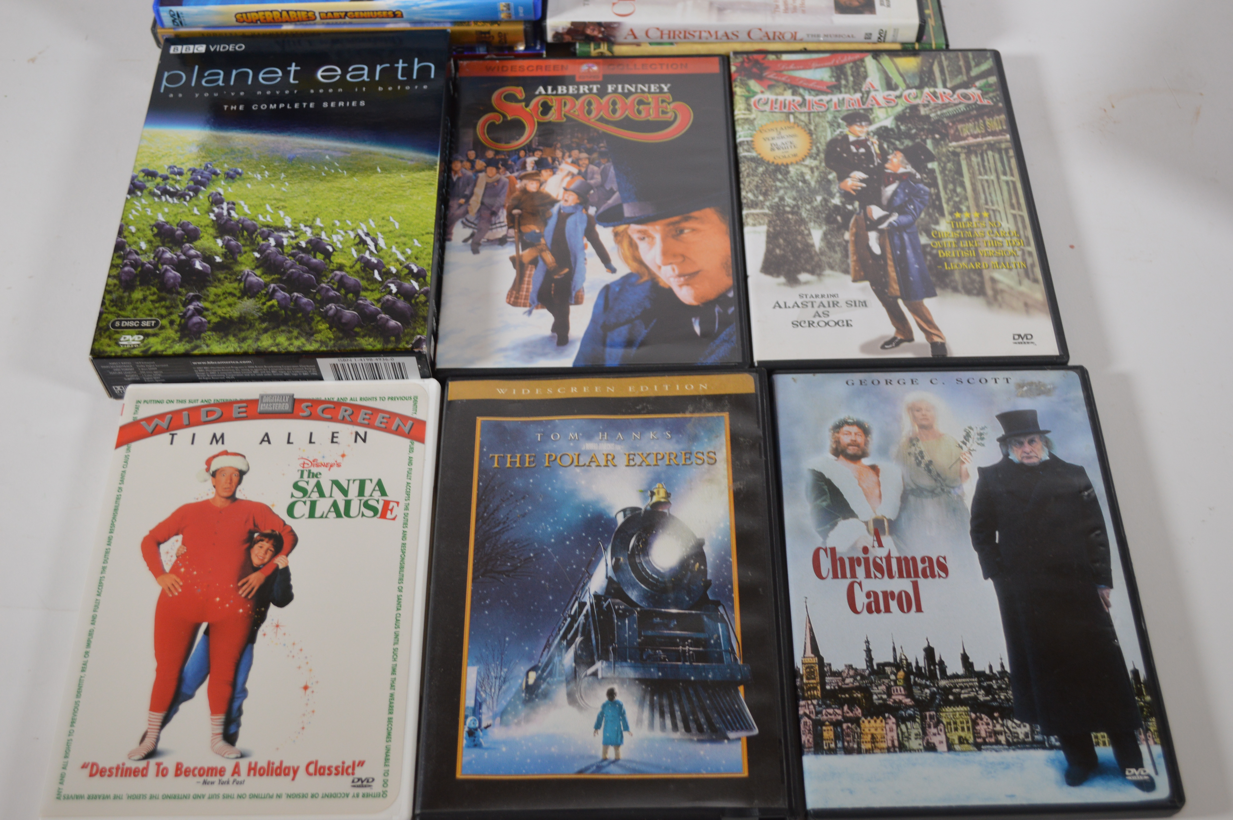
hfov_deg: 49.6
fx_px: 1335
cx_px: 616
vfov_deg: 34.1
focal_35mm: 39
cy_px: 410
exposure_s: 1/100
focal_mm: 26
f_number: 5
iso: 400
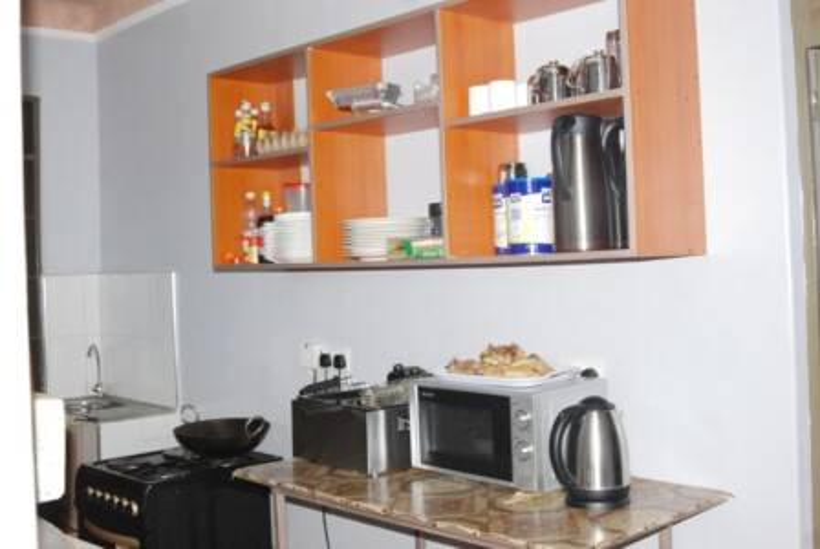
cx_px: 410
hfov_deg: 46.3
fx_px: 958
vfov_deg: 32.0
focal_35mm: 42
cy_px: 274
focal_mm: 28
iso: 1600
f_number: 3.3
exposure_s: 1/125
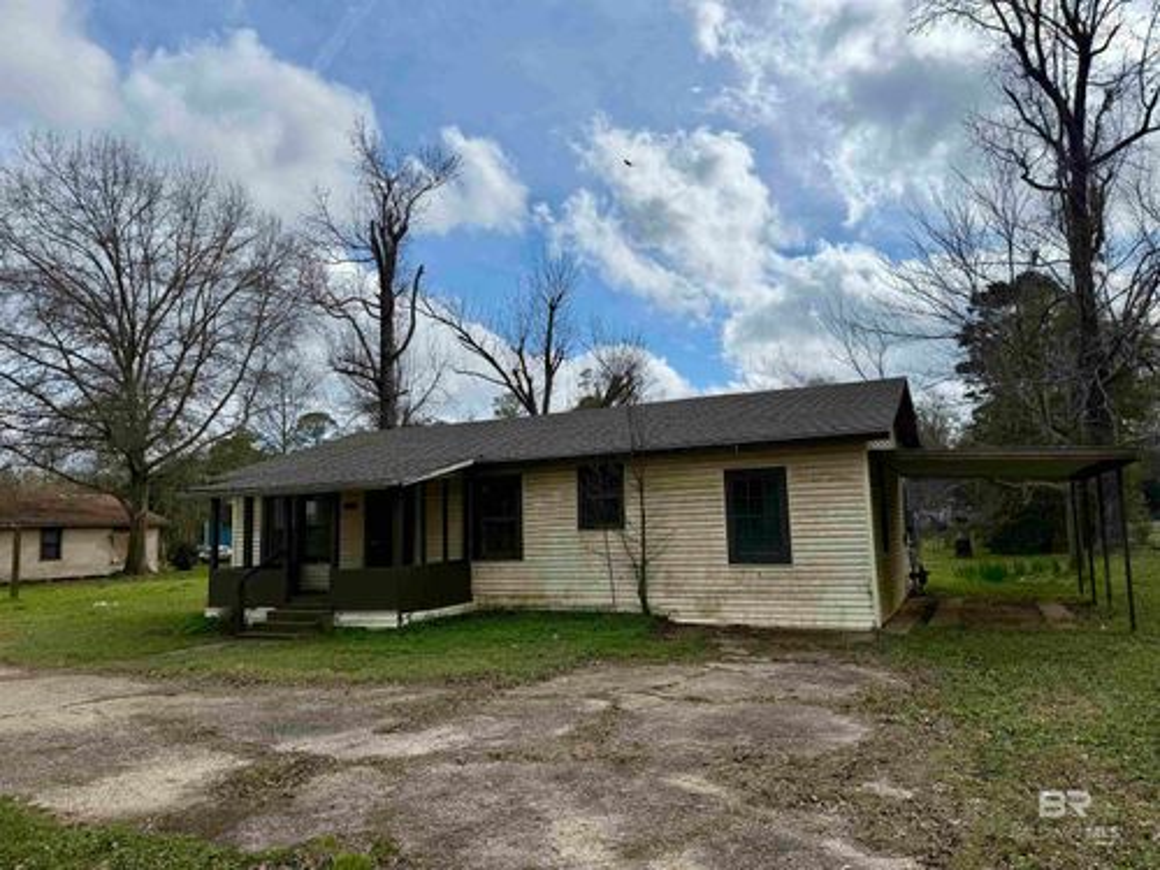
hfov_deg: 71.6
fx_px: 804
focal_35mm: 24
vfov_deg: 56.8
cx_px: 580
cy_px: 435
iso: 80
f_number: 1.78
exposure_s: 1/8130
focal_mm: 6.76
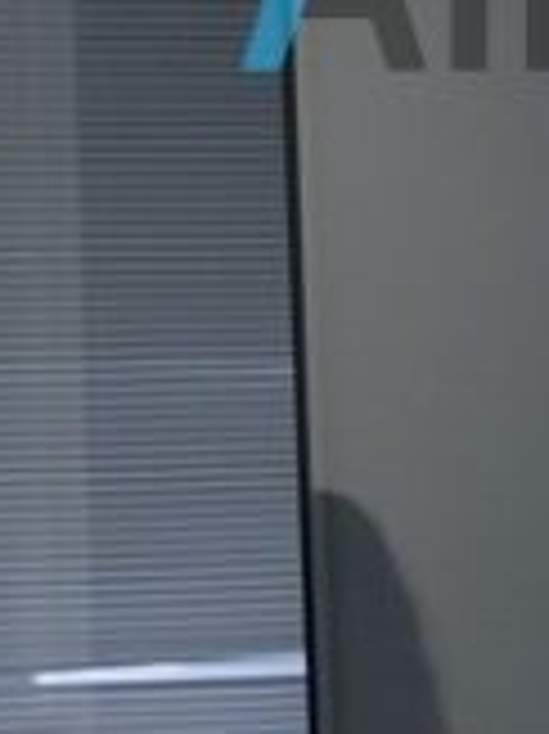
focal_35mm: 543
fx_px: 11498
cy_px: 860
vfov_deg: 3.6
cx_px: 1269
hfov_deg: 2.7
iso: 2000
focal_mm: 80
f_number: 4
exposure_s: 1/125
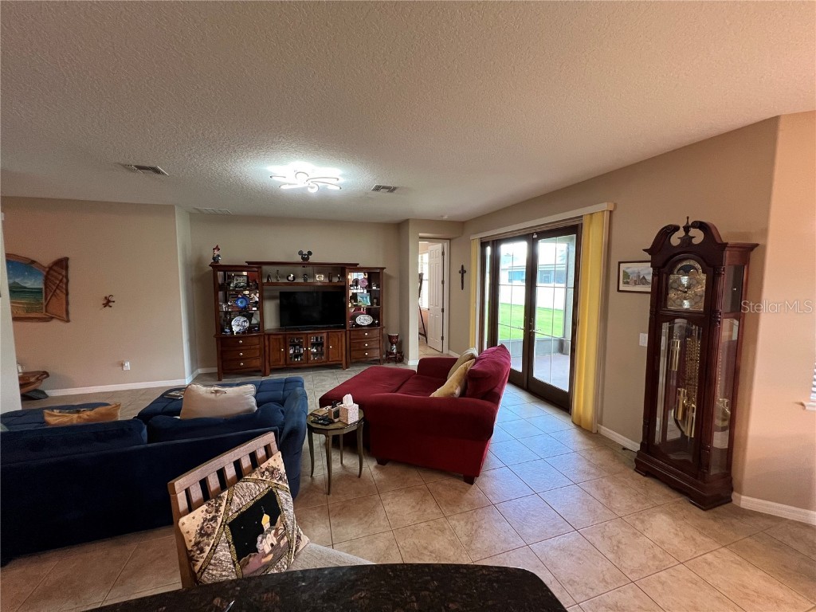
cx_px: 408
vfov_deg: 89.9
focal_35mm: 13
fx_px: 306
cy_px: 306
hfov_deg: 106.2
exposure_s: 1/60
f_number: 1.8
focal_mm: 1.57
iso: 320
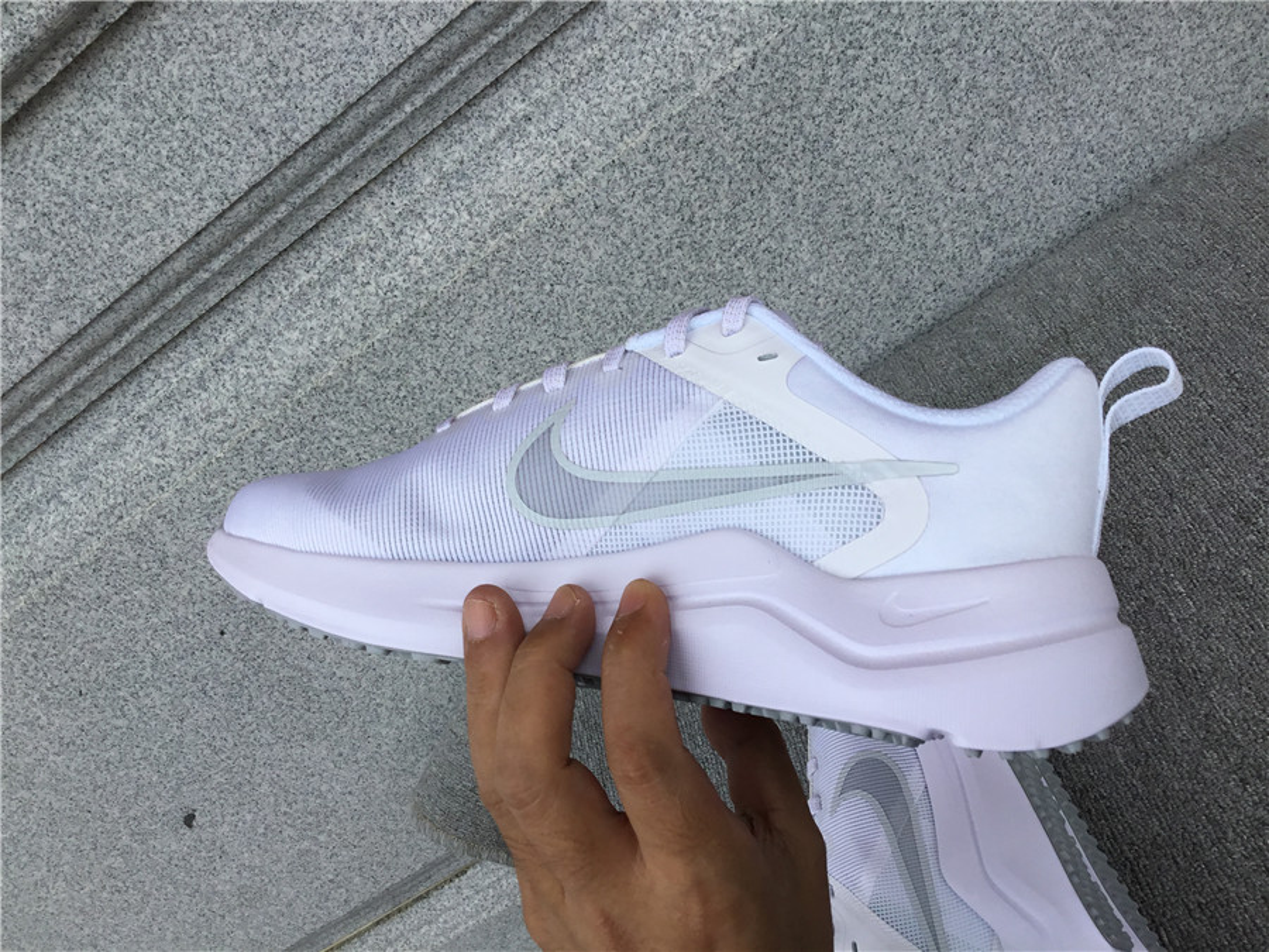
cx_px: 634
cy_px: 476
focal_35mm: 31
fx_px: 1136
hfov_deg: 58.4
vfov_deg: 45.4
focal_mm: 3.3
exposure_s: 1/554
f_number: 2.4
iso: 25
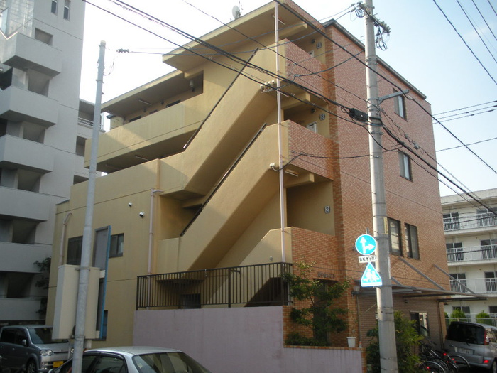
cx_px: 248
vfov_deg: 39.7
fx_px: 517
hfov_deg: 51.4
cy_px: 186
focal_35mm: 36
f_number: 3.5
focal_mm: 6.3
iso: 88
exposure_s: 1/409
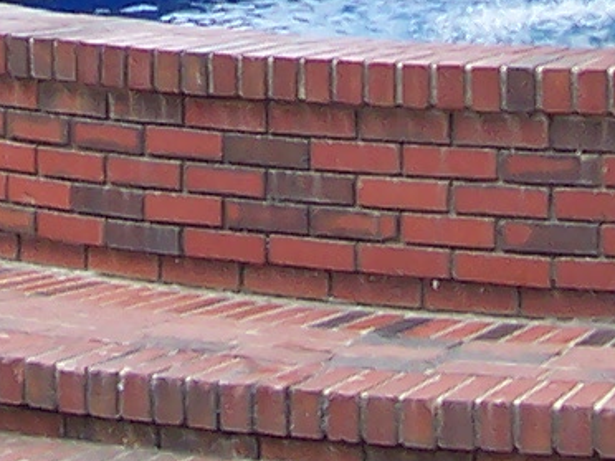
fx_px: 3589
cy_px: -601
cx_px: 260
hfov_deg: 9.8
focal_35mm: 202
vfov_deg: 7.0
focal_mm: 5.6
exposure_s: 1/350
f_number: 2.8
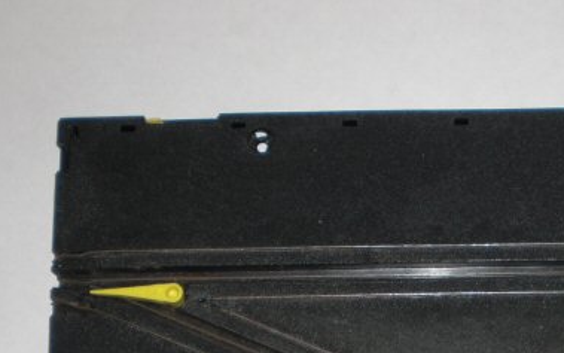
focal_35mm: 85
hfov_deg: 24.1
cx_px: 414
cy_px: 422
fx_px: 1307
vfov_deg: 14.9
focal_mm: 6.3
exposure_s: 1/60
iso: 64
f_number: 3.1
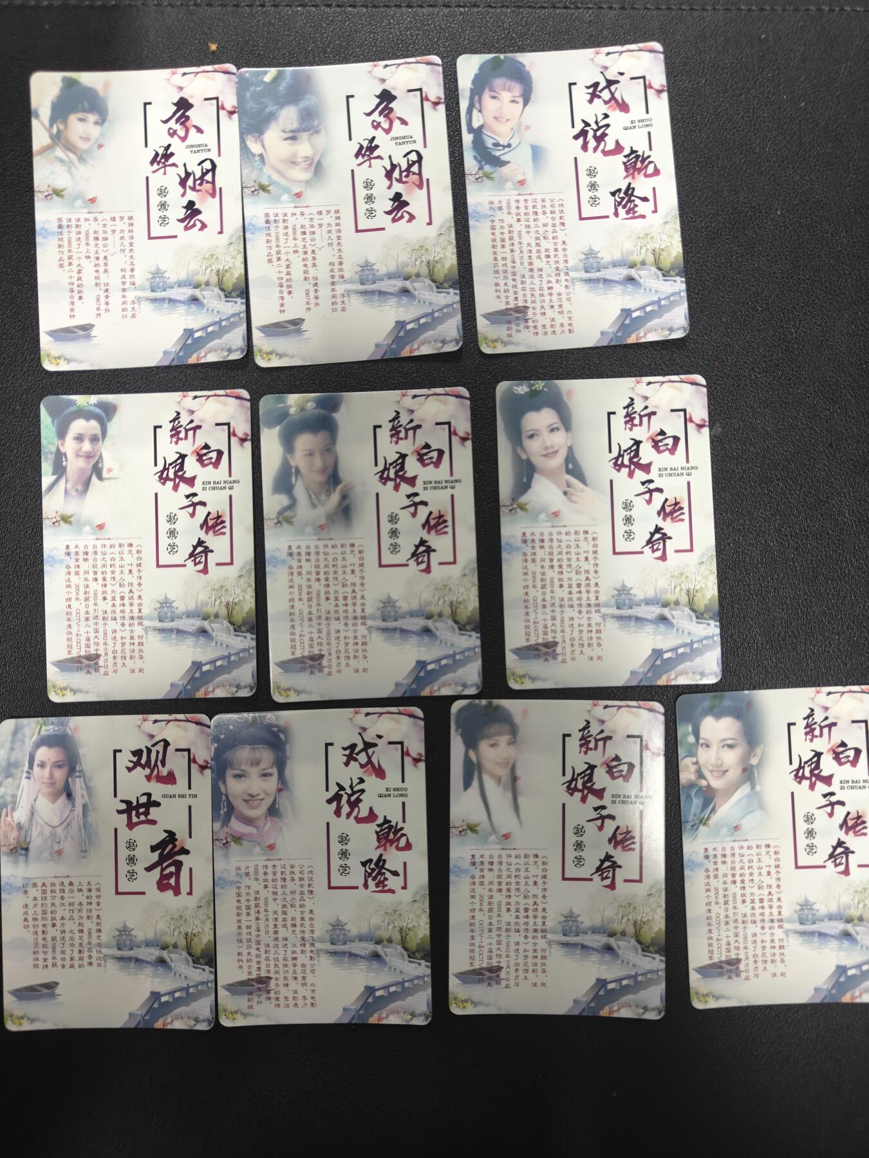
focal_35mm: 24
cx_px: 434
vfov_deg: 71.6
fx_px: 803
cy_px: 579
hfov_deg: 56.8
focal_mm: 5.59
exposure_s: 1/50
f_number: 1.8
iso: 80
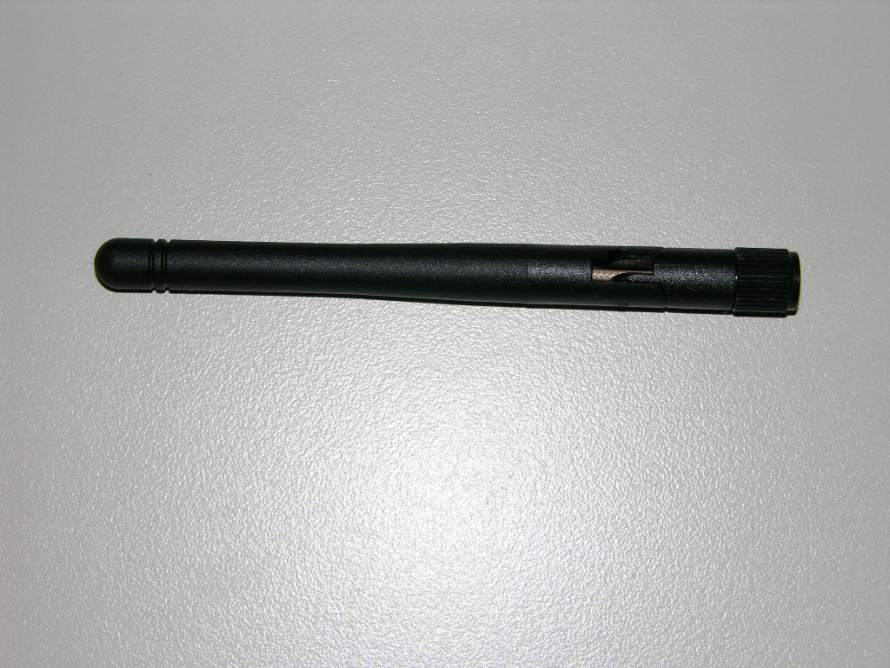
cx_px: 445
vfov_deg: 18.9
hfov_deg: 25.0
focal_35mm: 78
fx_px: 2005
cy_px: 334
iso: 50
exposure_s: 1/120
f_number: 4.3
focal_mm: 19.9
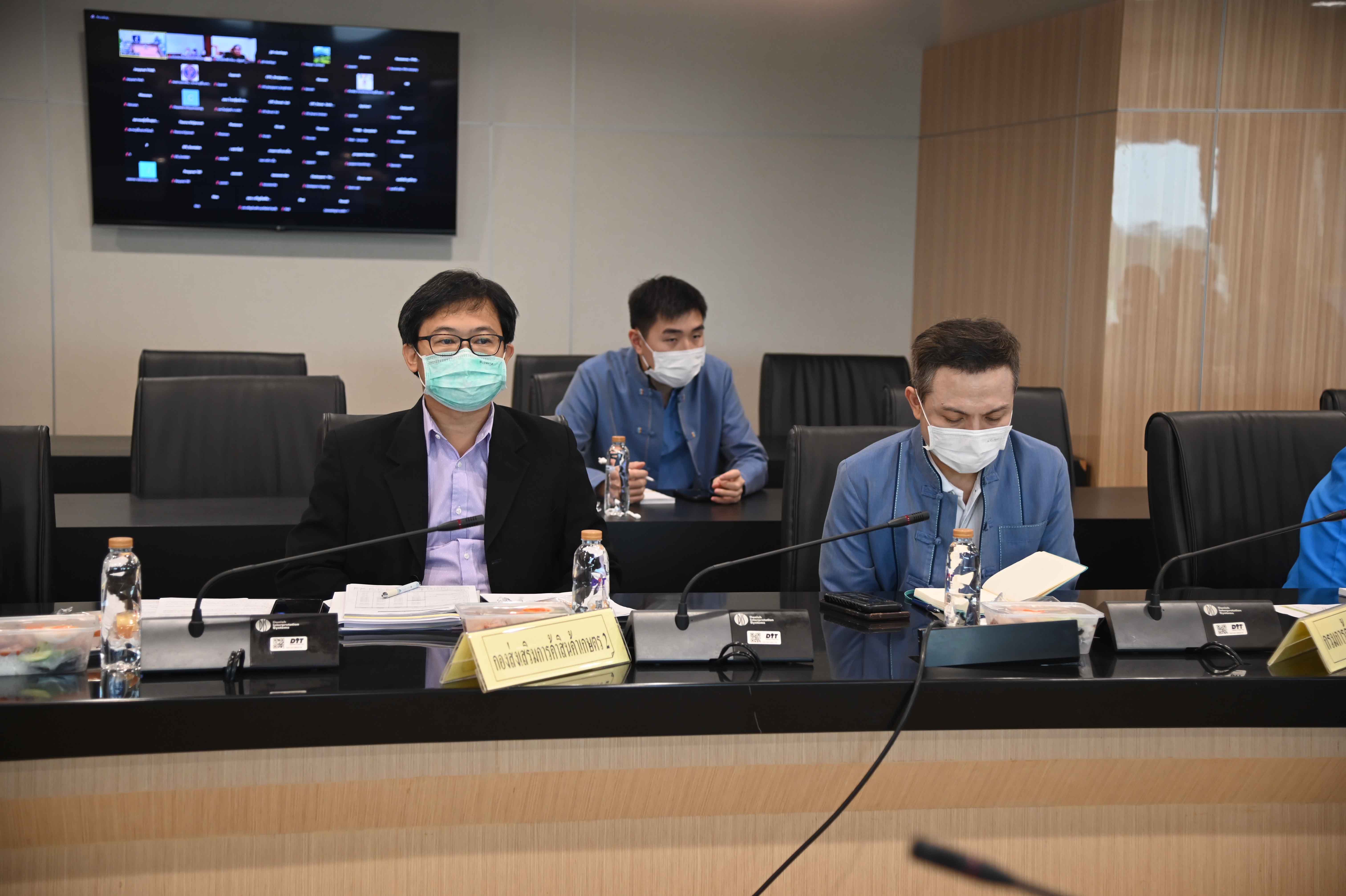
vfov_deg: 23.3
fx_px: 2167
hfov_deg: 34.5
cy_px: 448
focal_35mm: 58
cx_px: 673
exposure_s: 1/125
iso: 1100
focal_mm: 58
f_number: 4
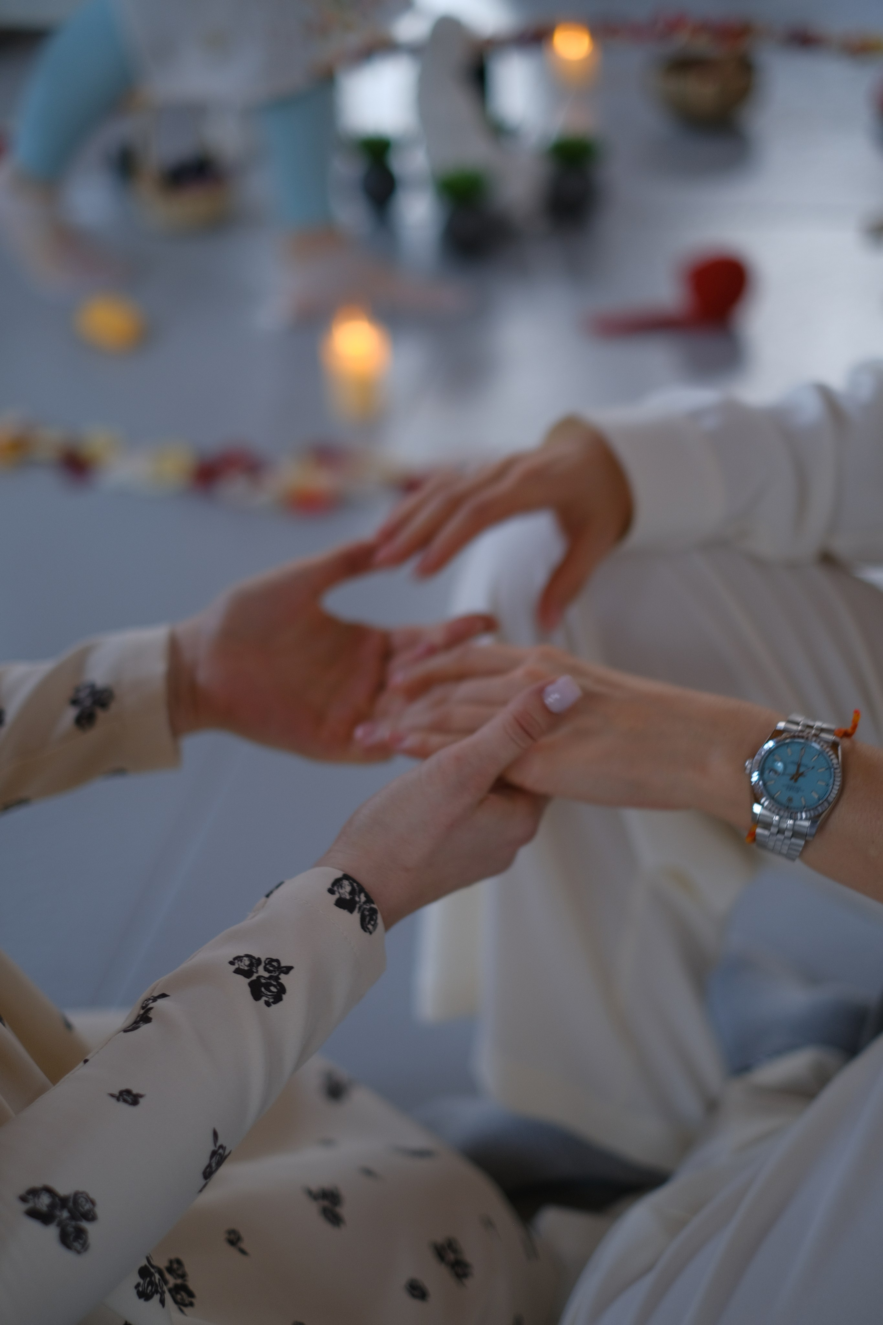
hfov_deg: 25.5
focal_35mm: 53
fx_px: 1950
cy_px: 662
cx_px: 442
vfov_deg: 37.5
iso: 160
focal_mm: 35
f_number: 1.4
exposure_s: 1/60
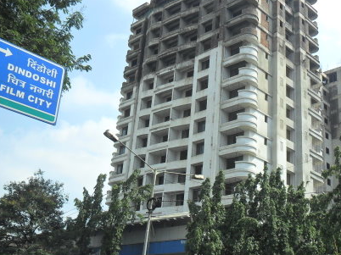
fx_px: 502
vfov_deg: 28.5
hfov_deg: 37.4
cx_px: 204
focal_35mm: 51
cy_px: 123
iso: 100
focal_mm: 5.7
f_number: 3.7
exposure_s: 1/1000
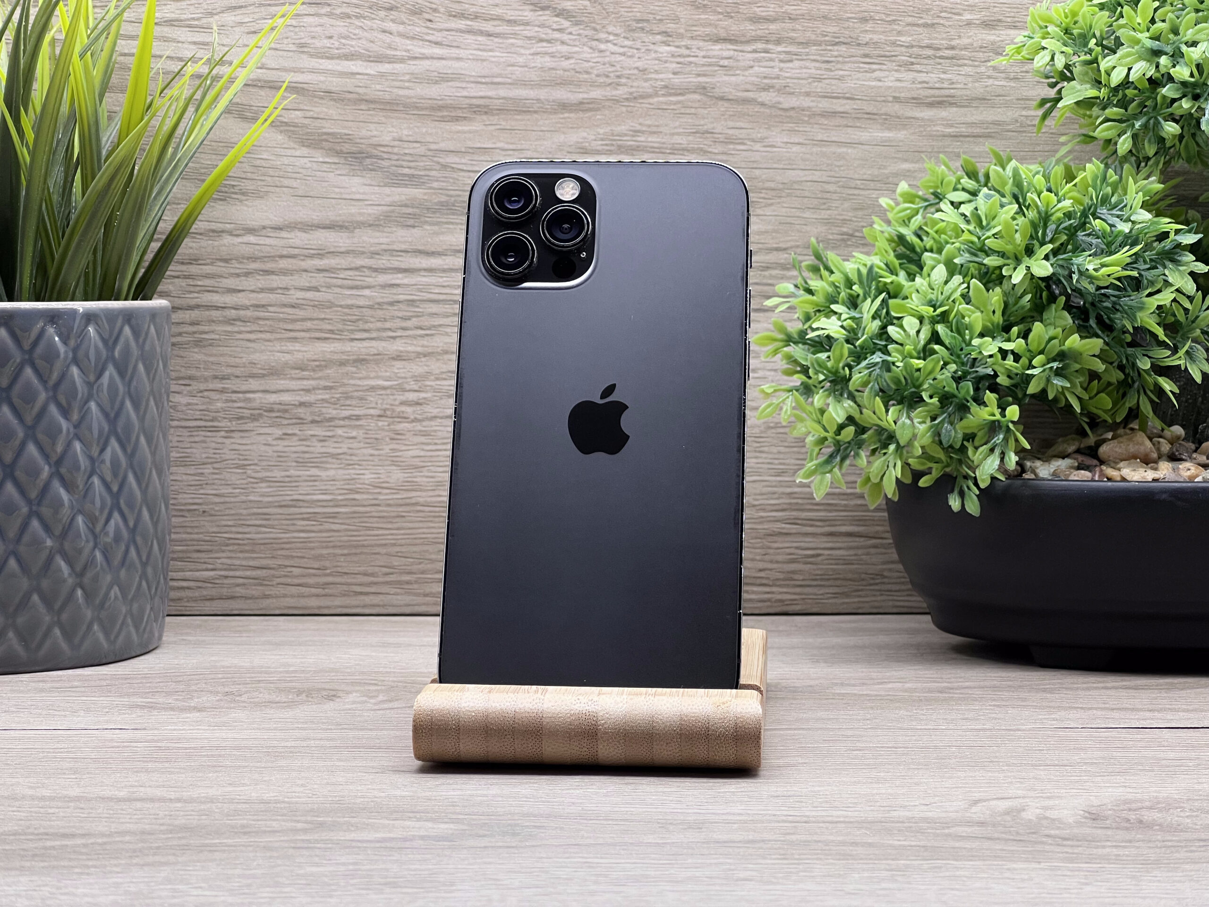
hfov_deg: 25.3
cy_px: 454
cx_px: 604
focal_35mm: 77
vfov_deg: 19.1
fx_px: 2689
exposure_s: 1/100
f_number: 2.8
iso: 80
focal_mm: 9
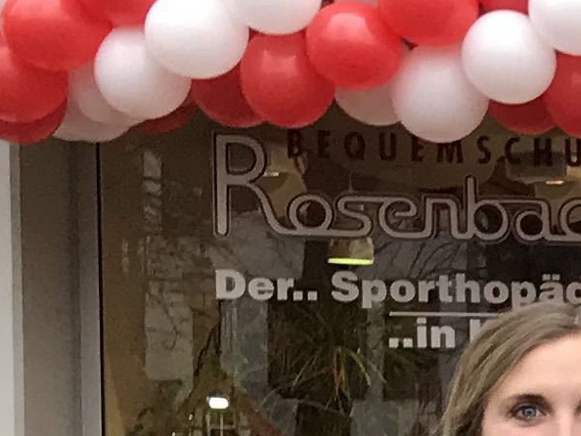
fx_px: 3190
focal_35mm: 190
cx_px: 1827
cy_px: 708
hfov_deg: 8.5
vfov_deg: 7.6
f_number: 1.8
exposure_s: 1/100
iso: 32
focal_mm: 3.99
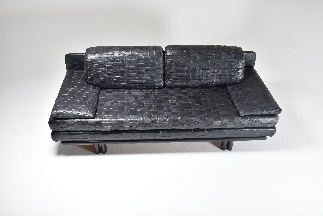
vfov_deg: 40.0
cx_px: 162
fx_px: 296
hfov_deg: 57.2
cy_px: 108
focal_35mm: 33
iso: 100
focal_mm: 22
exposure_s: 1/160
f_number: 6.3
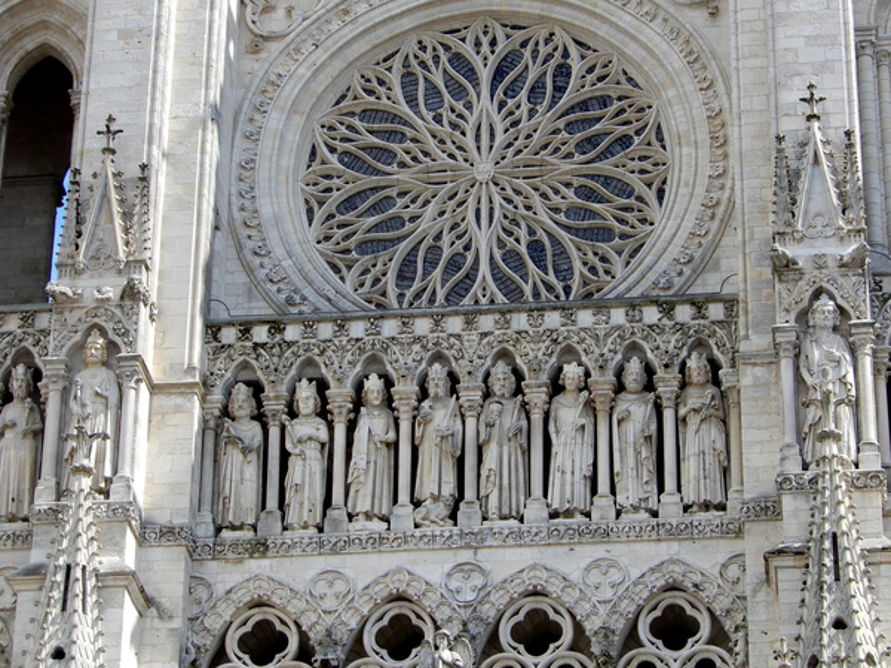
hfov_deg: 16.4
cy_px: 334
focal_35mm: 120
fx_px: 3089
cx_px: 446
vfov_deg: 12.3
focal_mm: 21.4
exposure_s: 1/250
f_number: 5.6
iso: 80
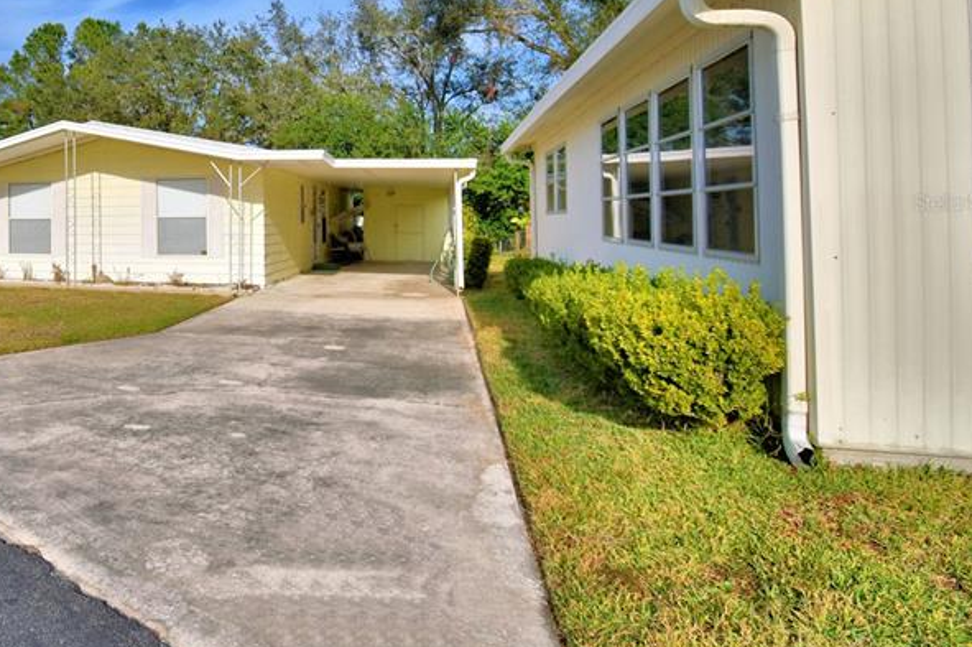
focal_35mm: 26
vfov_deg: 48.4
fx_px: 701
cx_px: 166
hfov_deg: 62.3
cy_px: 202
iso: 100
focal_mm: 10
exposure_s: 1/1600
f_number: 4.5
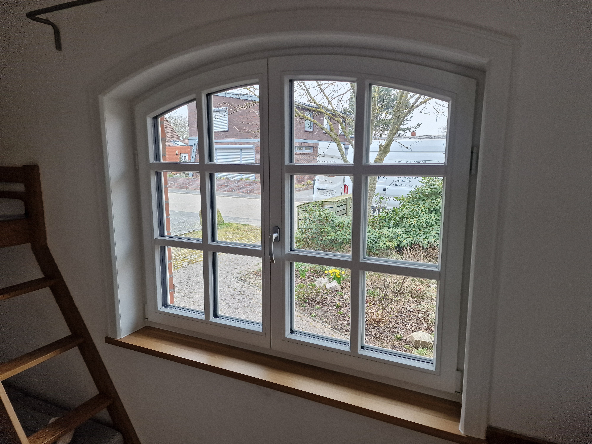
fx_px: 393
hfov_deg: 73.9
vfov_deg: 58.9
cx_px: 296
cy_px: 222
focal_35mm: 23
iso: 50
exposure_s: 1/180
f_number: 1.8
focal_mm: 6.4
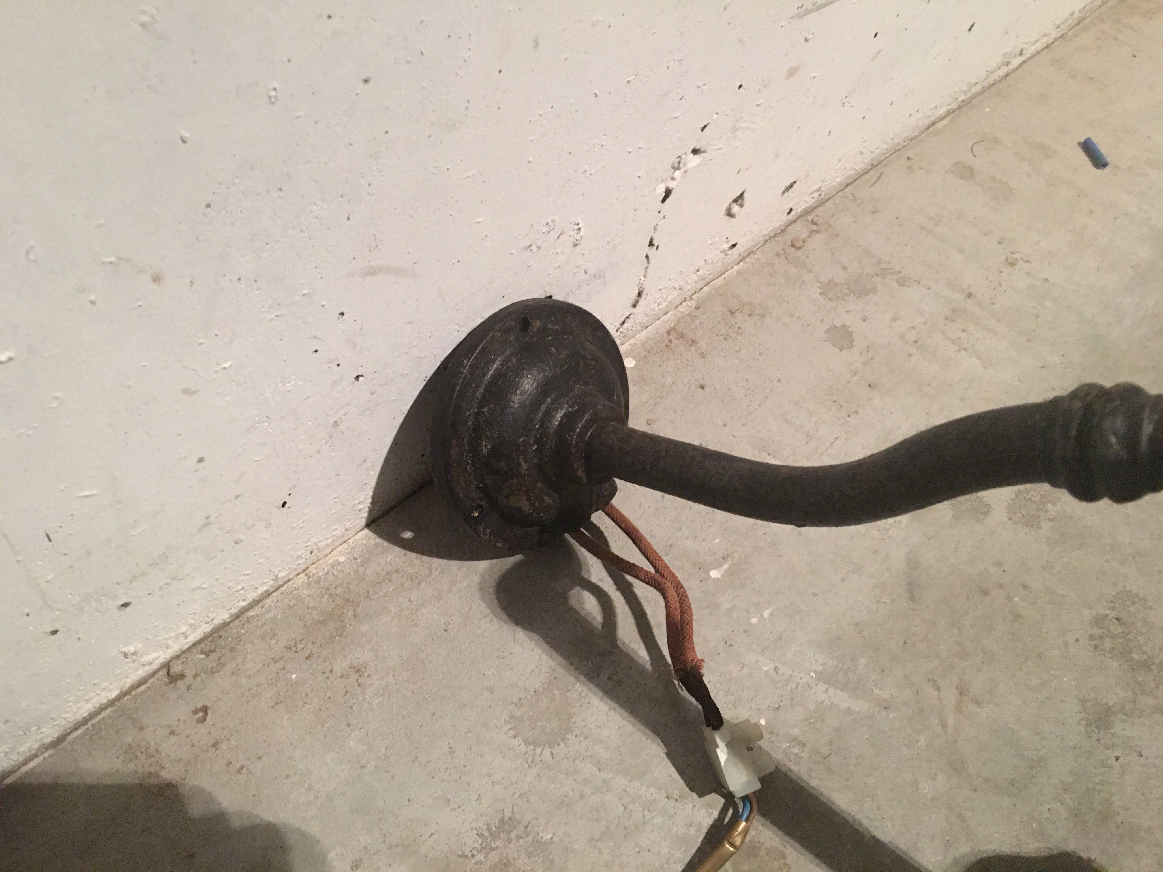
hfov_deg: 61.7
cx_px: 582
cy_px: 436
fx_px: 974
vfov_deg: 48.2
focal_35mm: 29
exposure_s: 1/4
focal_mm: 4.15
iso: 100
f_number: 2.2
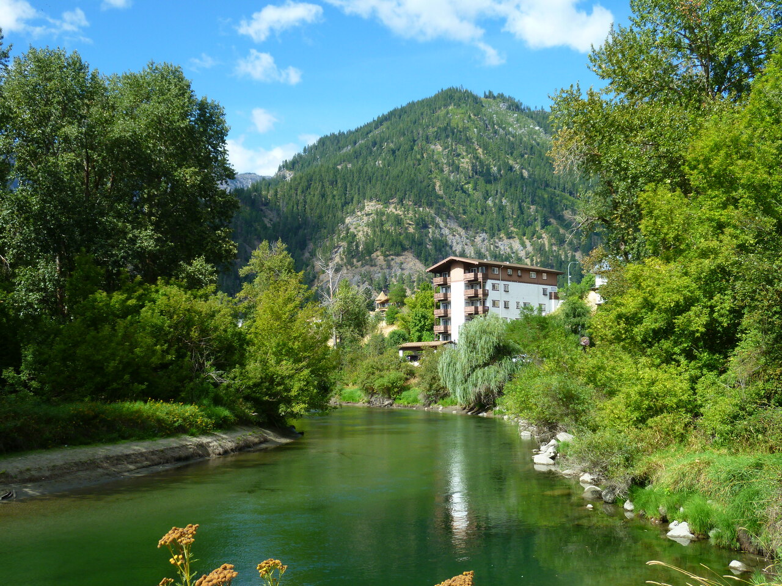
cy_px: 293
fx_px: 791
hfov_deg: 52.6
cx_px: 391
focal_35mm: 35
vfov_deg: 40.7
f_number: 3.8
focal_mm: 6.3
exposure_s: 1/320
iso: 80
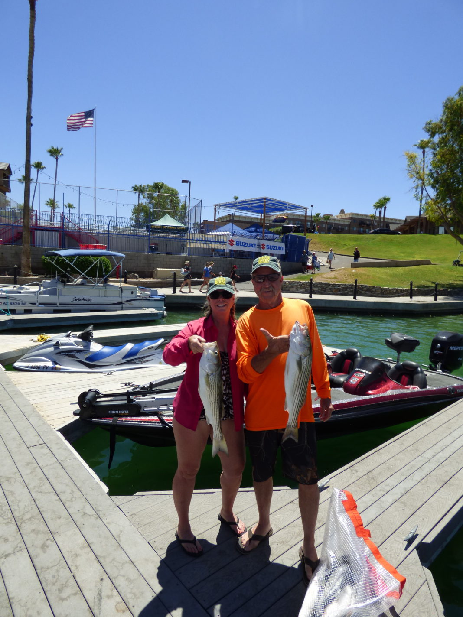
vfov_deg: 79.0
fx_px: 375
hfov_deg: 63.4
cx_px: 232
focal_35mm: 21
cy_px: 308
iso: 100
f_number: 2.8
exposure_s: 1/1600
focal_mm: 3.61
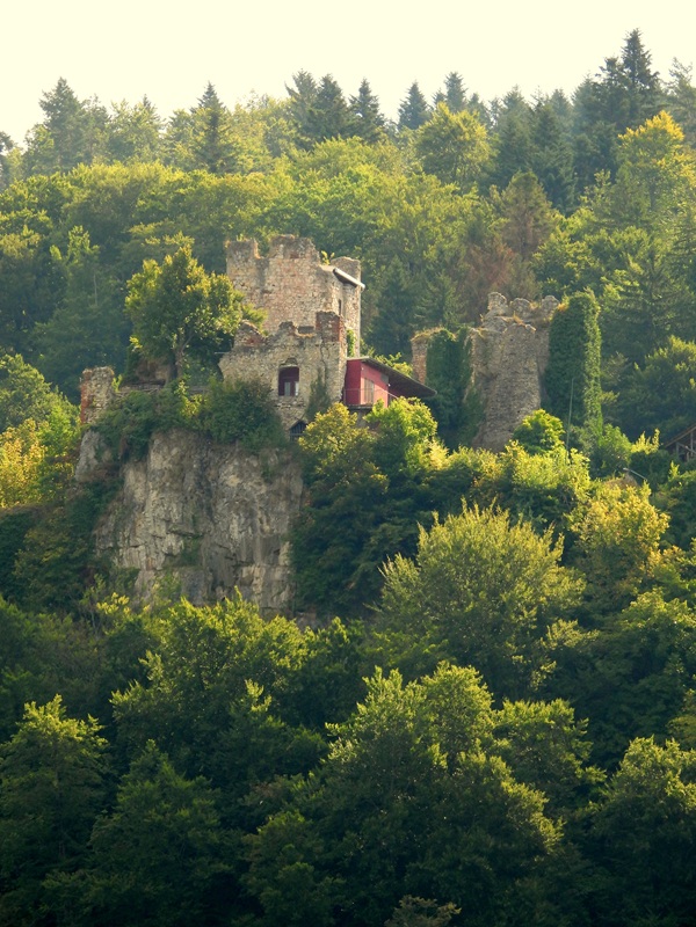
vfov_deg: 5.7
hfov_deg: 4.2
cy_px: 464
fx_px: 9383
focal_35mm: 350
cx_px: 348
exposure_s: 1/320
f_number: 5
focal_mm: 62.5
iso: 100
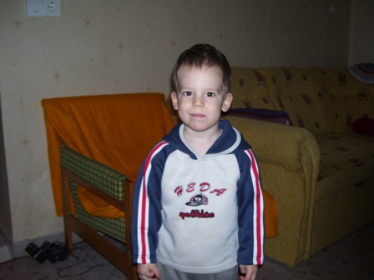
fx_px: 400
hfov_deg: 50.1
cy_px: 140
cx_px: 187
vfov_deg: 38.7
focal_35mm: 37
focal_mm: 6
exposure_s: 1/60
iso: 80
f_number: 2.7
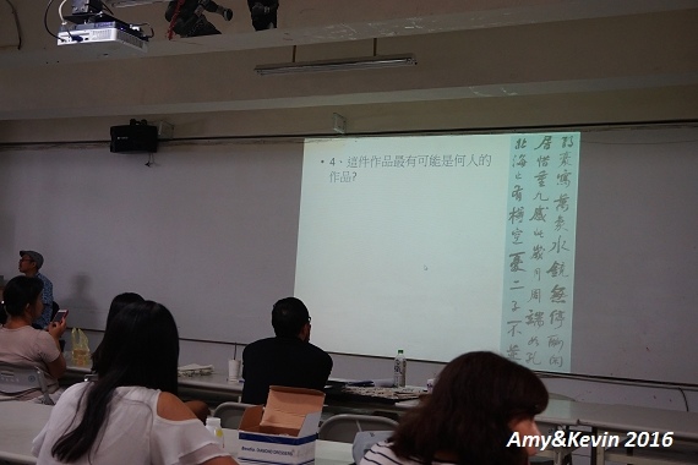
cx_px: 349
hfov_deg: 43.6
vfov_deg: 29.9
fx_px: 872
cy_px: 232
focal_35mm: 45
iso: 800
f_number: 5
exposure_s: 1/60
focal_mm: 30
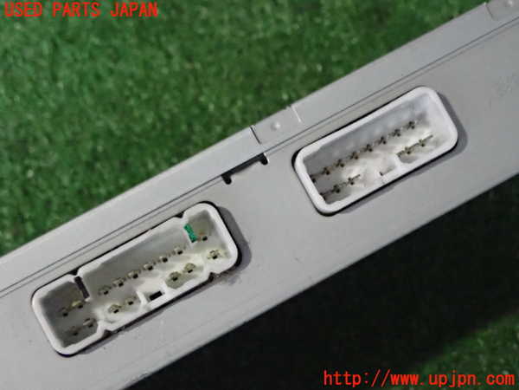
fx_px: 1109
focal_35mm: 74
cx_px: 260
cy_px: 195
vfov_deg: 19.9
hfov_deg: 26.3
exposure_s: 1/160
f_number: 4.2
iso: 3200
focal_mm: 13.47
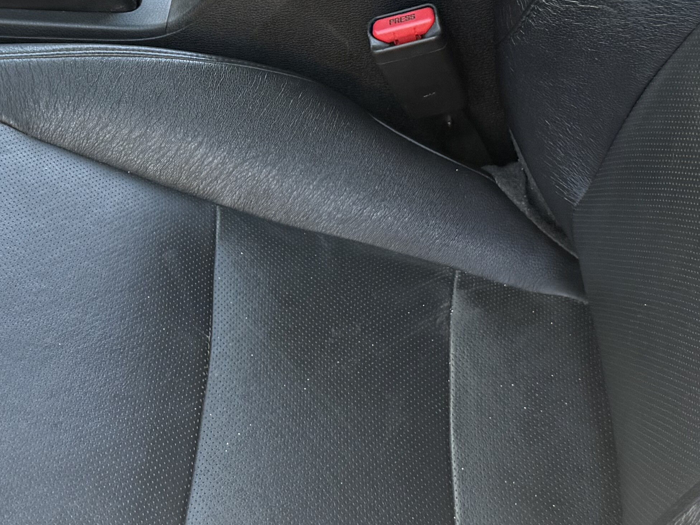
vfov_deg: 20.8
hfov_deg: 27.7
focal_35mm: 70
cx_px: 261
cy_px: 107
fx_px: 1416
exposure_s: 1/176
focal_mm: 6.76
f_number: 1.78
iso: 200
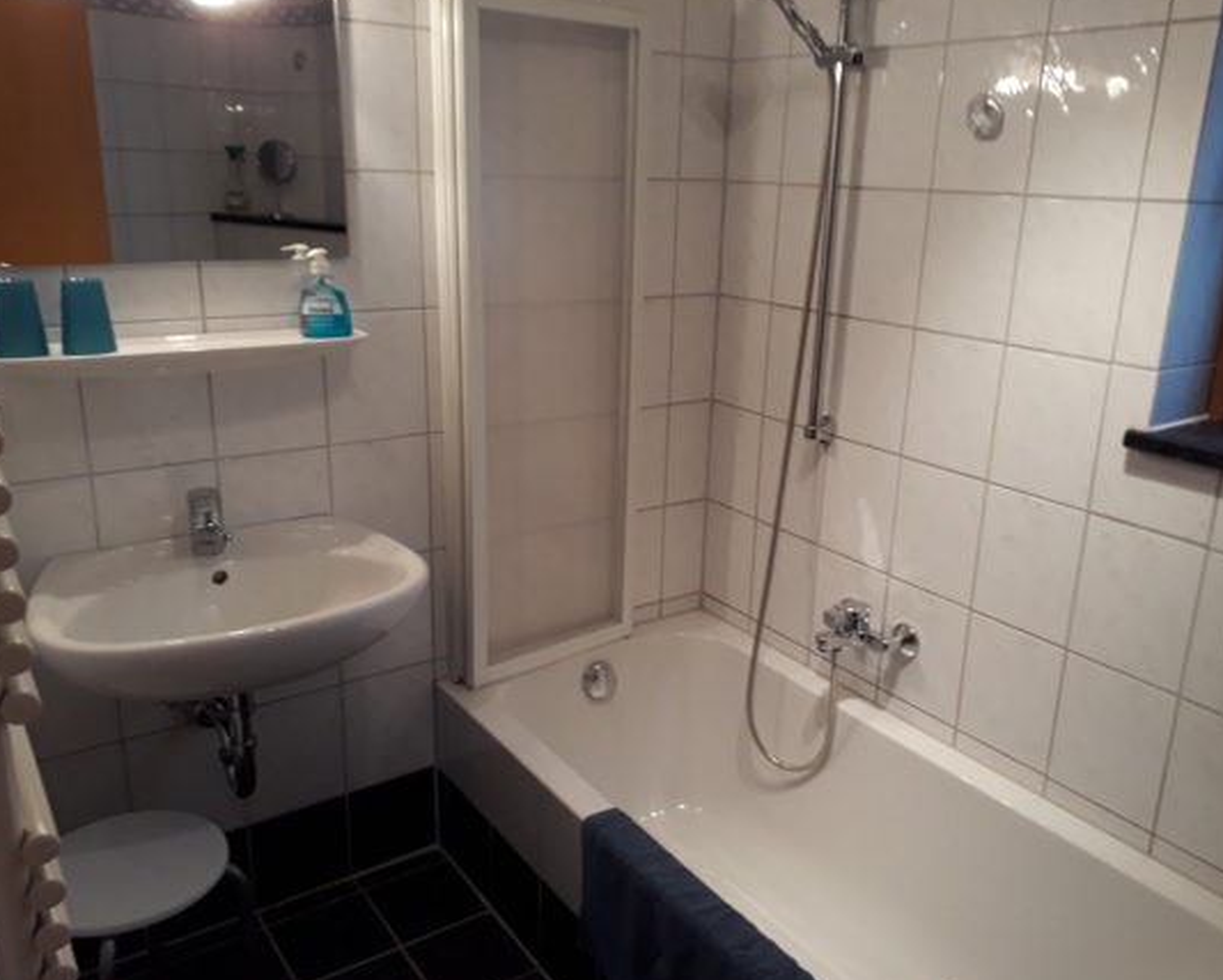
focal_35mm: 29
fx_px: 1050
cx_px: 660
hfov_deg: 60.3
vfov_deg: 50.0
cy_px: 489
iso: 100
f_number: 1.9
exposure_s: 1/33
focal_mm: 3.6
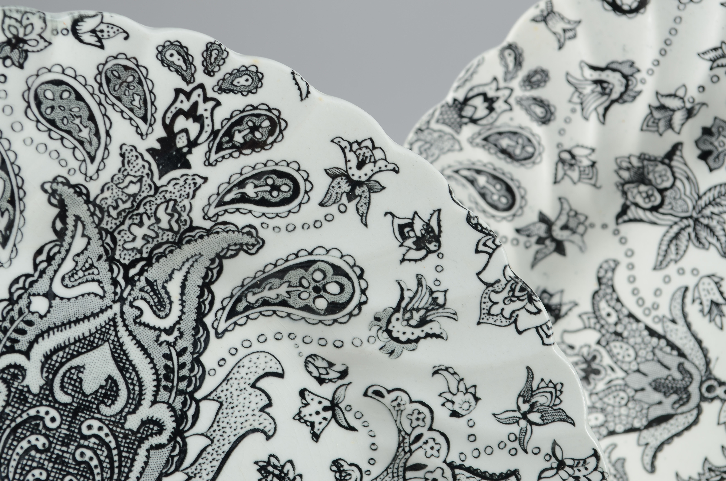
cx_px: 363
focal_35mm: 82
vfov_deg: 16.5
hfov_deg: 24.7
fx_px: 1660
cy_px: 240
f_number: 11
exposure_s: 1/80
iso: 100
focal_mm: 55
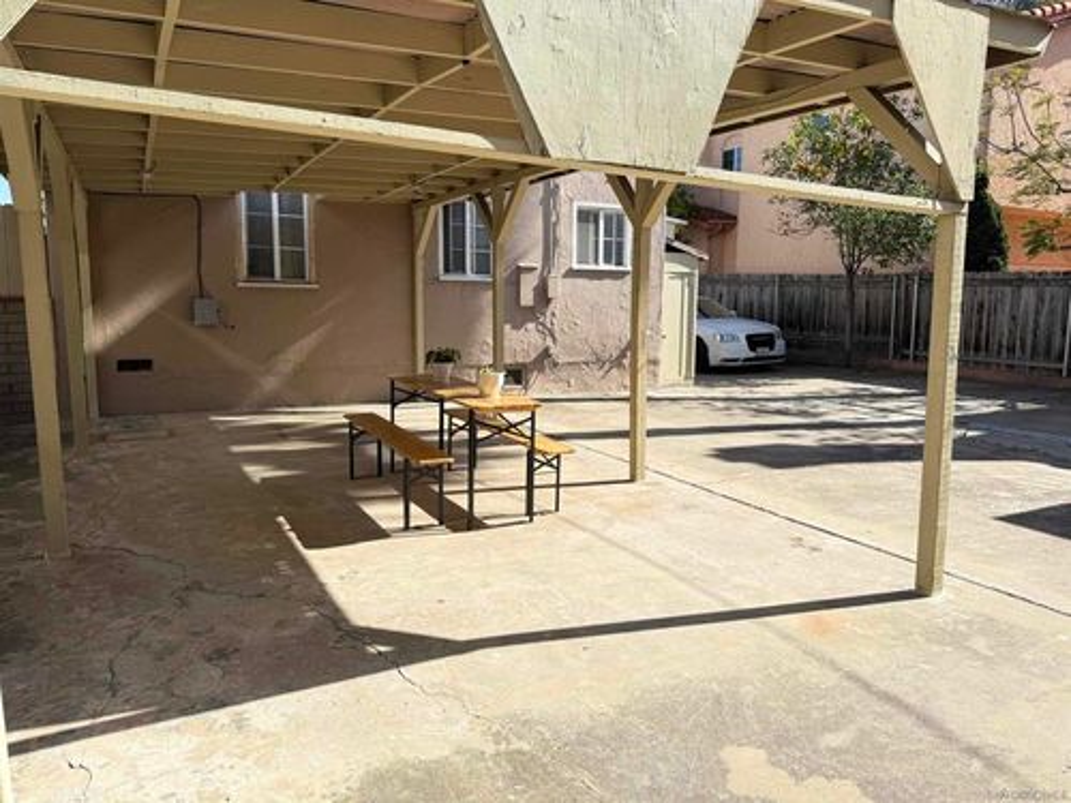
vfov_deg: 56.8
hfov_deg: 71.6
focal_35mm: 24
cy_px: 402
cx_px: 536
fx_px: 743
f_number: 1.78
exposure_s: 1/3145
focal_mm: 6.76
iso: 80
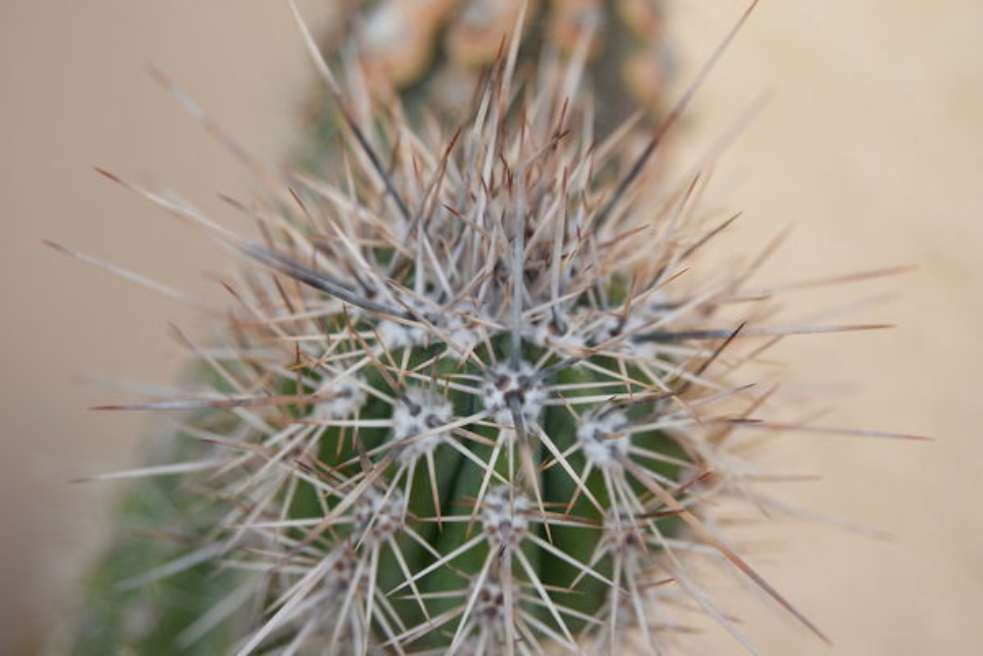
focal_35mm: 78
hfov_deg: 26.0
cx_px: 492
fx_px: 2130
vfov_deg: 17.5
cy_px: 328
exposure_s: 1/80
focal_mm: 52
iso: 500
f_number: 5.6
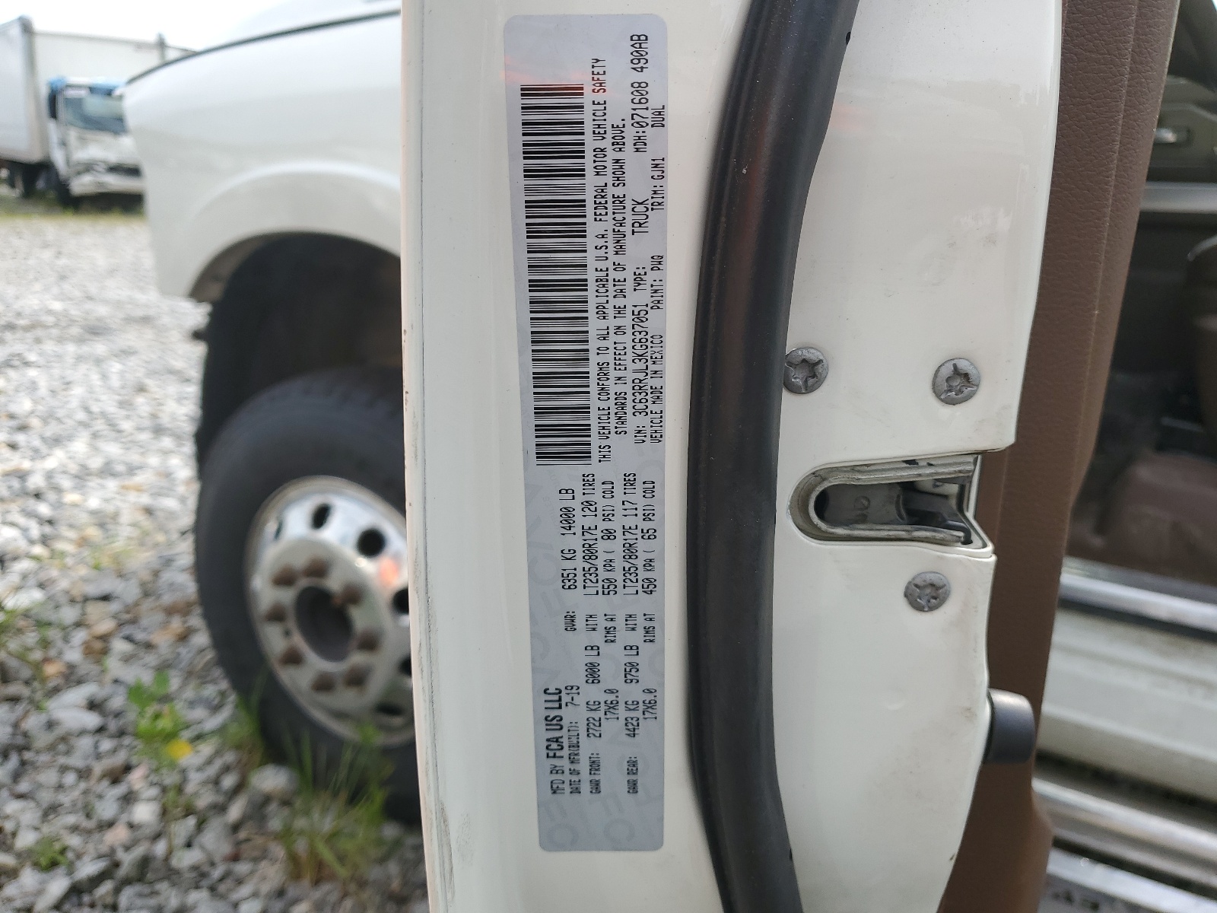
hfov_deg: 67.3
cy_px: 456
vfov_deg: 53.1
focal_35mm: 26
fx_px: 914
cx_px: 608
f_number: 1.5
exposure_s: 1/1000
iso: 50
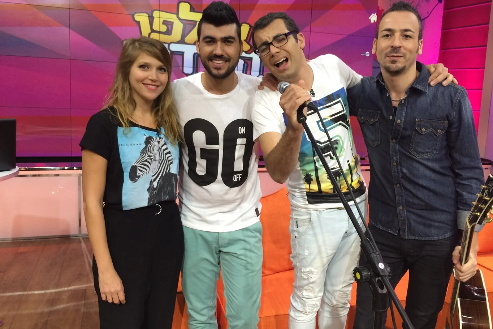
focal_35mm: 32
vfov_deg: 41.1
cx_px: 252
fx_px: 438
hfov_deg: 58.7
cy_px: 146
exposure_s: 1/30
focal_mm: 4.12
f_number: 2.2
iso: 64
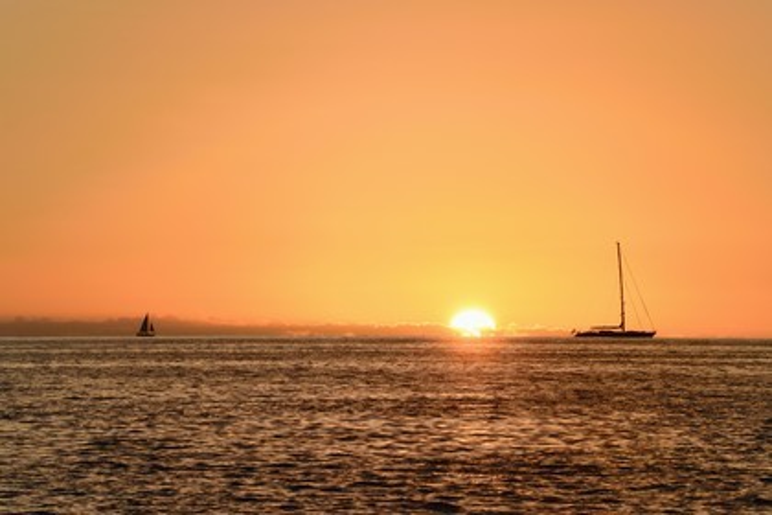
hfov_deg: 10.3
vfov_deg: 6.9
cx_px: 386
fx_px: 4289
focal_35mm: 200
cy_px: 258
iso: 800
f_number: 22
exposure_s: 1/250
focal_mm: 200
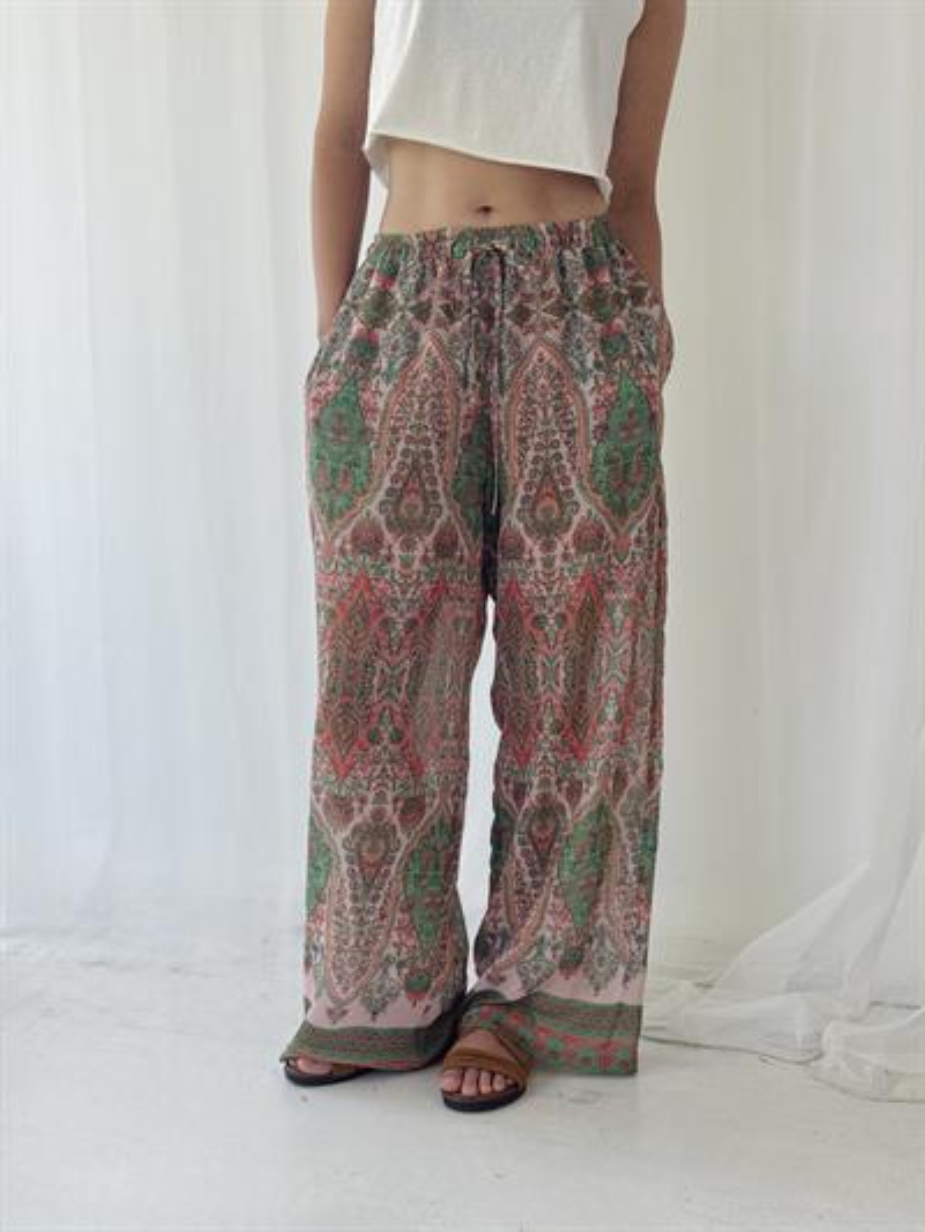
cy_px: 616
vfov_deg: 39.6
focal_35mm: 48
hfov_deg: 30.3
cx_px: 462
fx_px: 1710
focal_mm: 6.76
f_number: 1.78
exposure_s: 1/121
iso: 80
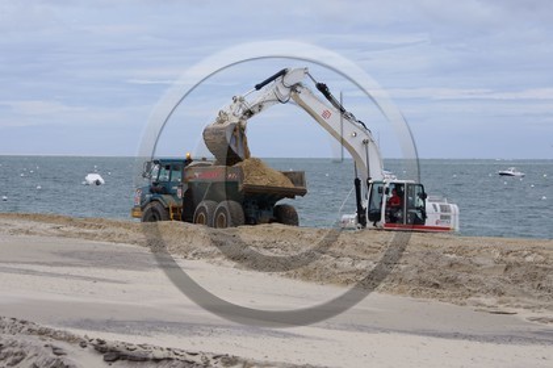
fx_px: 1842
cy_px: 184
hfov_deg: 17.1
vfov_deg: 11.4
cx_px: 276
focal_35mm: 120
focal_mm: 80
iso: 400
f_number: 10
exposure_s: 1/800
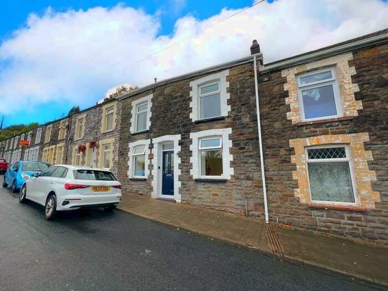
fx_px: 146
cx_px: 194
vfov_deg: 89.9
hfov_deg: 106.2
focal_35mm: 13
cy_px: 146
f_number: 1.8
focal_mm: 1.57
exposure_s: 1/189
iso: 32
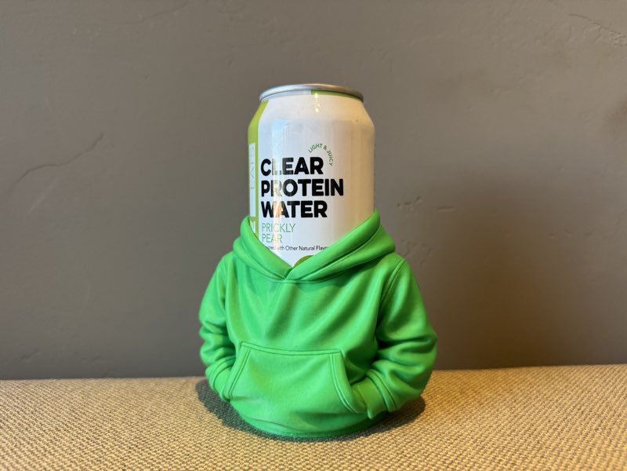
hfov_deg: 71.6
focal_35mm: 24
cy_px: 236
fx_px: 435
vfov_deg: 56.8
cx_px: 314
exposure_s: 1/120
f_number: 1.78
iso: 200
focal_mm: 6.76
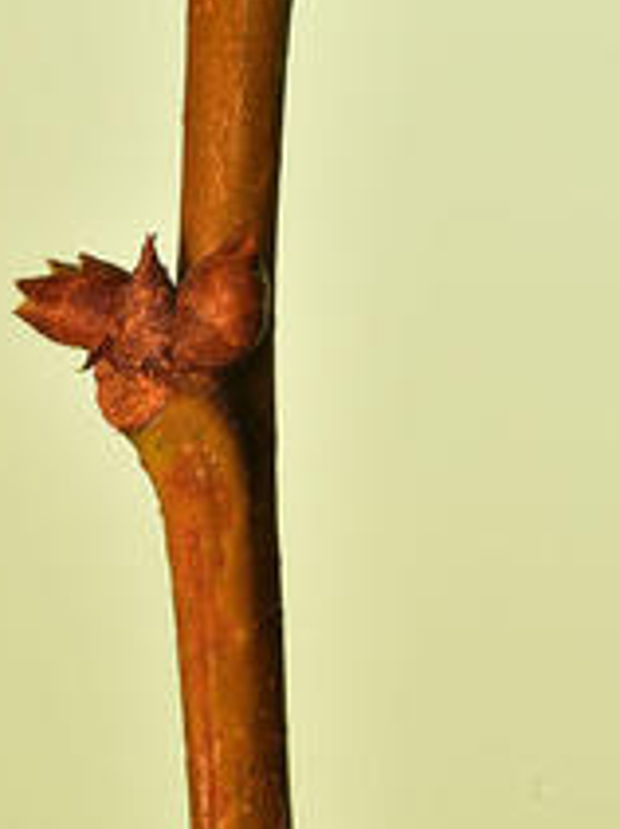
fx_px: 6550
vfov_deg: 7.2
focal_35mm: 274
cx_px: 261
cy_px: 16
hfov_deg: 5.4
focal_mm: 100
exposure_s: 1/125
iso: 100
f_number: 4
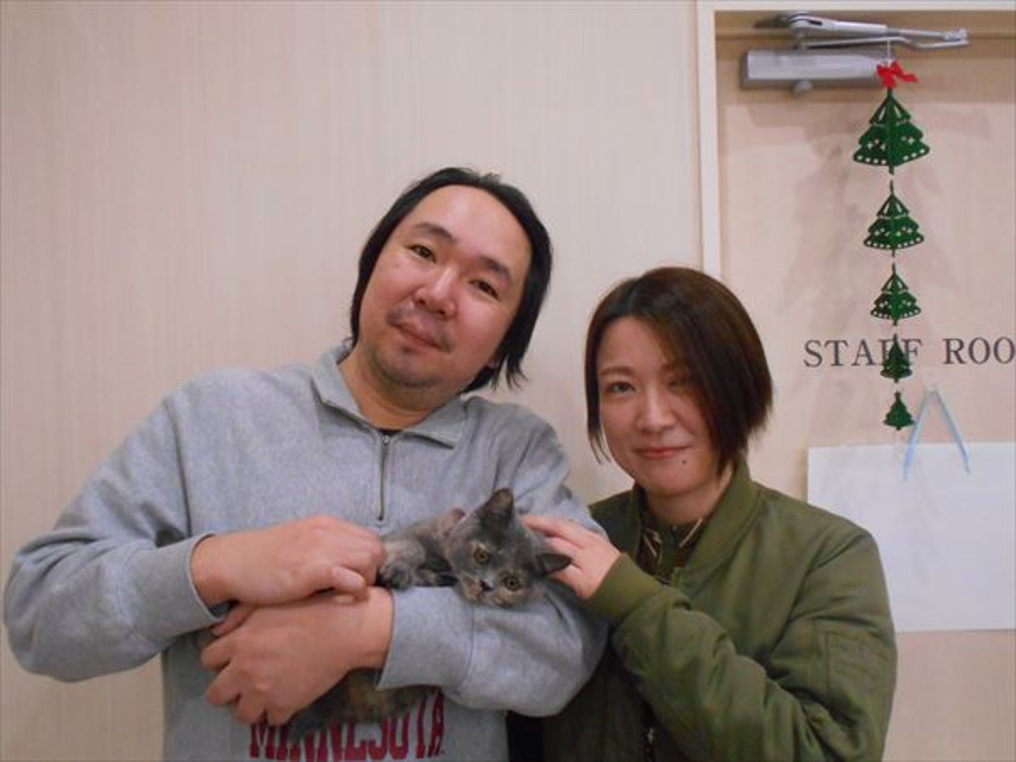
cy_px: 381
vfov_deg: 46.8
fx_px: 881
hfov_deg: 60.0
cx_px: 508
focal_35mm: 30
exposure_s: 1/80
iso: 800
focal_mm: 5.1
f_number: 3.4
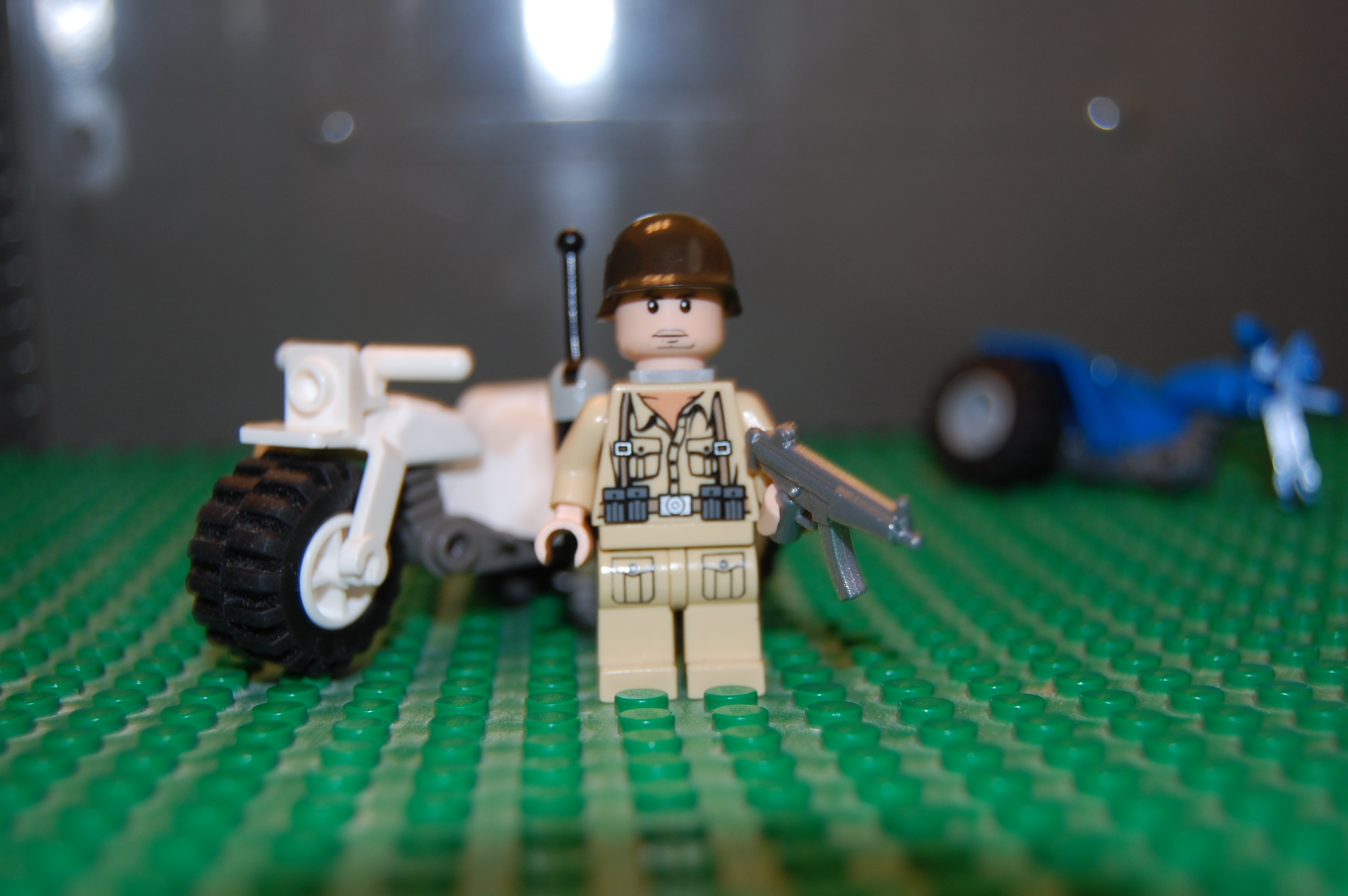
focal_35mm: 48
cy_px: 448
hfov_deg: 41.1
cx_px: 674
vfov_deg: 28.0
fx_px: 1796
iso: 220
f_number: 4.5
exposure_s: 1/60
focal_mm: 32
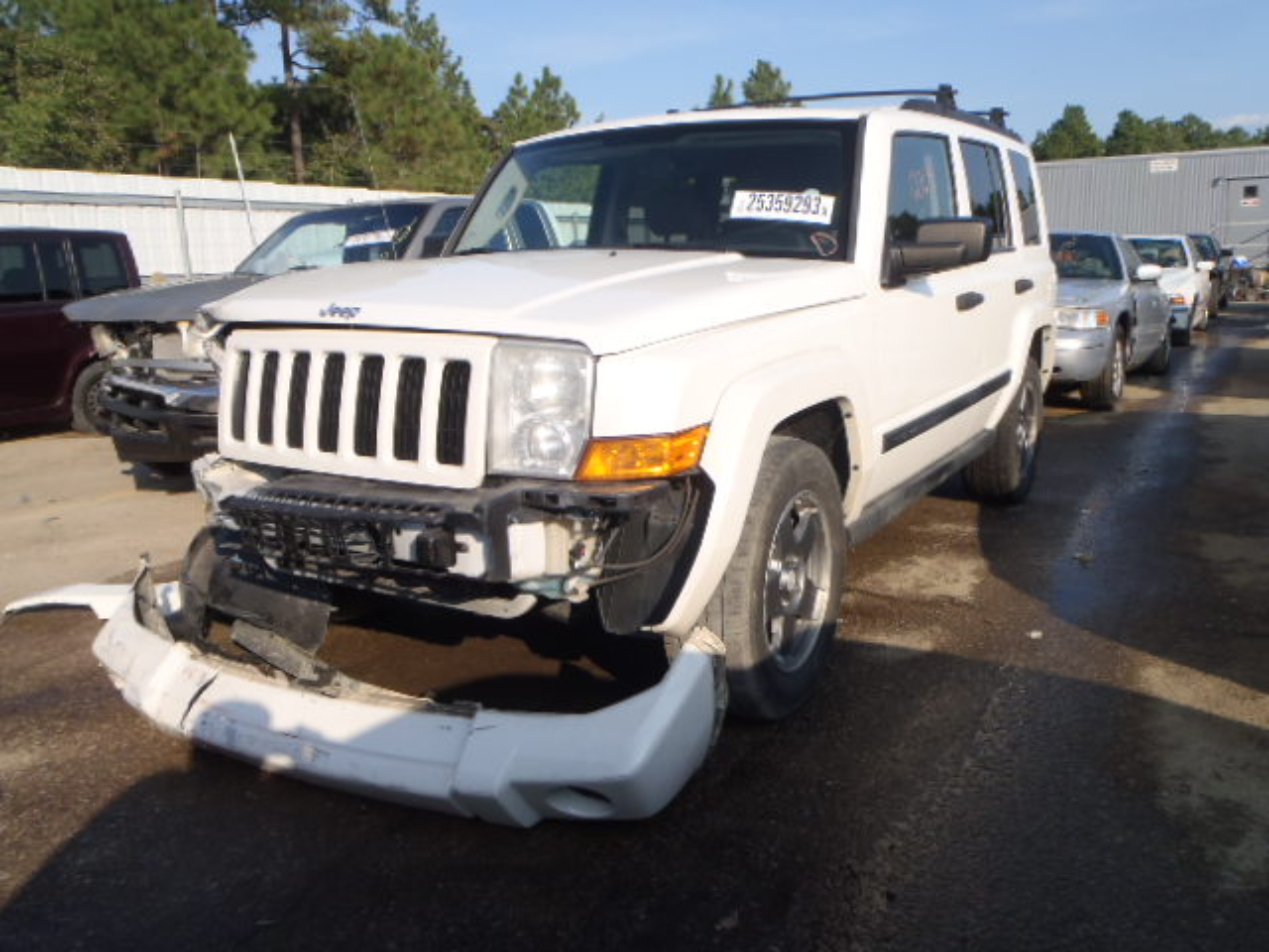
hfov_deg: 63.4
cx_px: 634
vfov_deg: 49.7
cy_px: 476
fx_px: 1026
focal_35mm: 28
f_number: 4.5
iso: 80
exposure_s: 1/500
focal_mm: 5
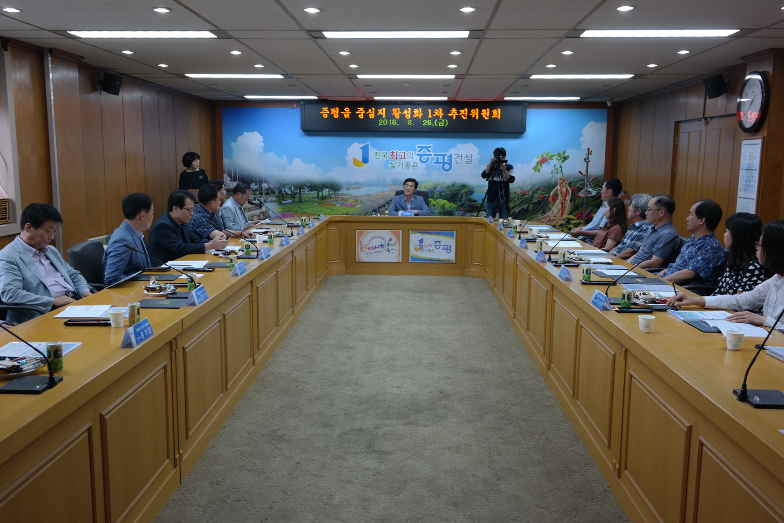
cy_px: 262
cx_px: 392
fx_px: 653
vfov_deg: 43.6
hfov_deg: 61.9
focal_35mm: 30
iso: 200
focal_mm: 20
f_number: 3.5
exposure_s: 1/40
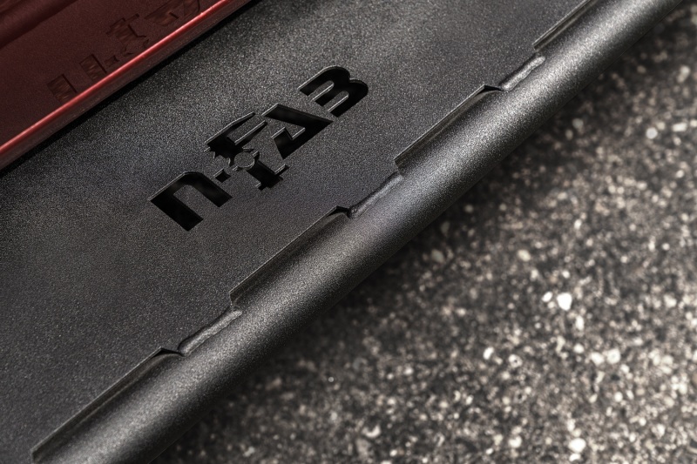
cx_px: 348
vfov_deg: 19.4
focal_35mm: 70
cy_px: 232
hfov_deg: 28.8
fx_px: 1355
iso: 100
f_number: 5.6
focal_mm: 70
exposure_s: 1/100
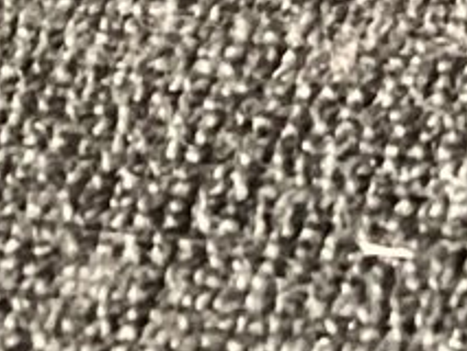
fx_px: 2970
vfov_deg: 6.0
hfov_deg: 8.4
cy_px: -870
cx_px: 996
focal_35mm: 220
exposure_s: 1/40
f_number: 2.4
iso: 320
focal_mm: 3.3
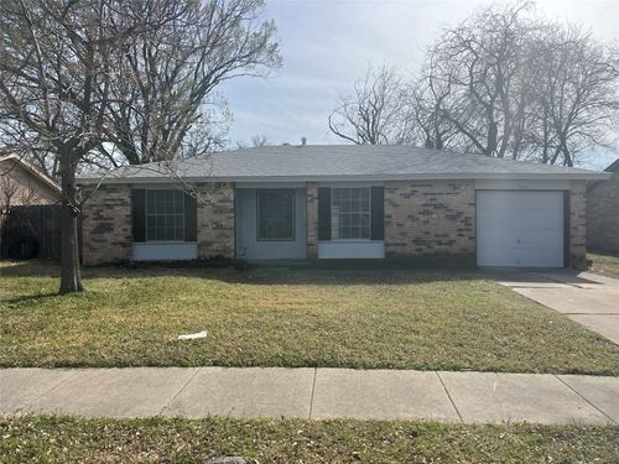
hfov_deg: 67.3
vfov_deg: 53.1
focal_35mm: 26
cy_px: 232
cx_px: 310
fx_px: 465
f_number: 1.6
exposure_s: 1/4484
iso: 50
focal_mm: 5.1
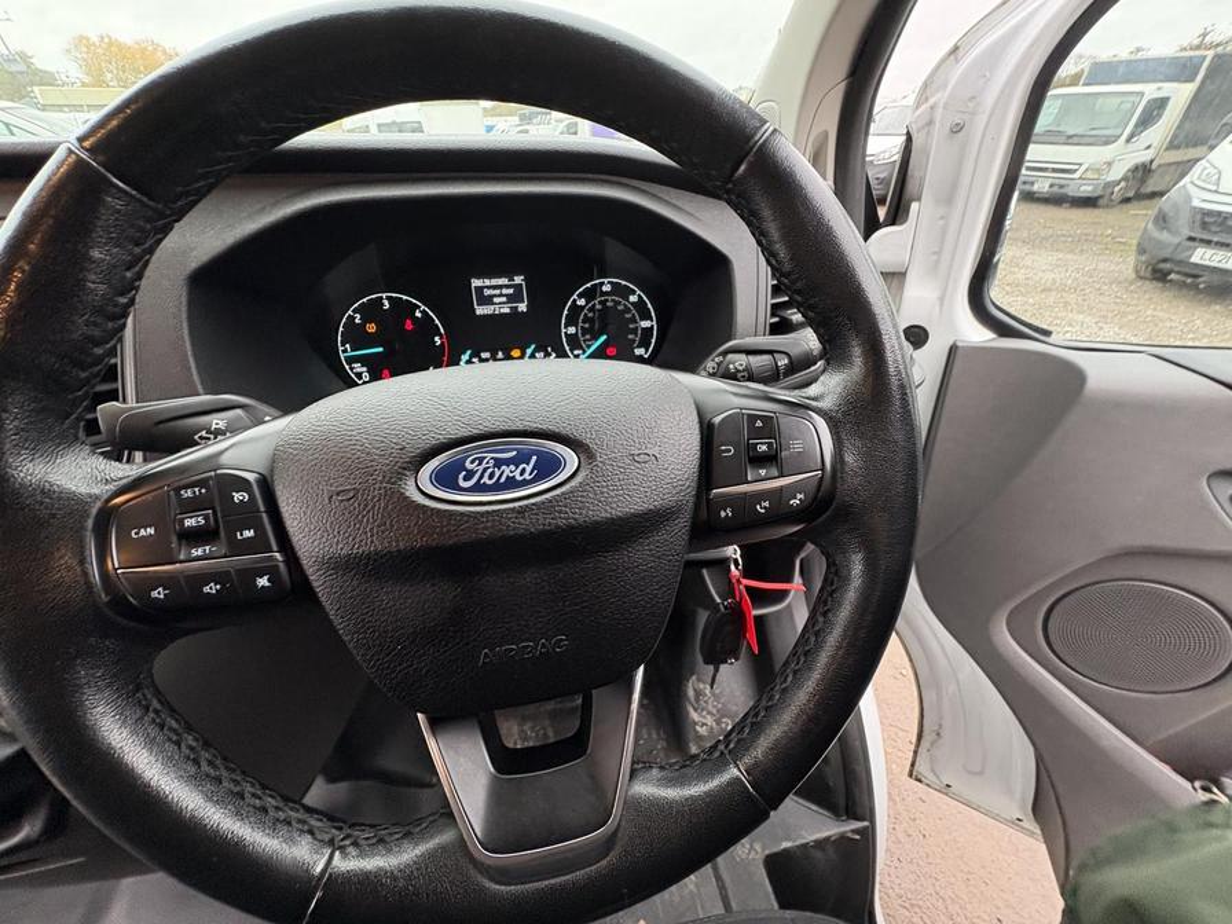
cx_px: 616
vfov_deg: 85.7
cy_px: 462
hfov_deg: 102.1
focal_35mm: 14
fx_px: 498
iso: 250
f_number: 2.2
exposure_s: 1/60
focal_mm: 2.22
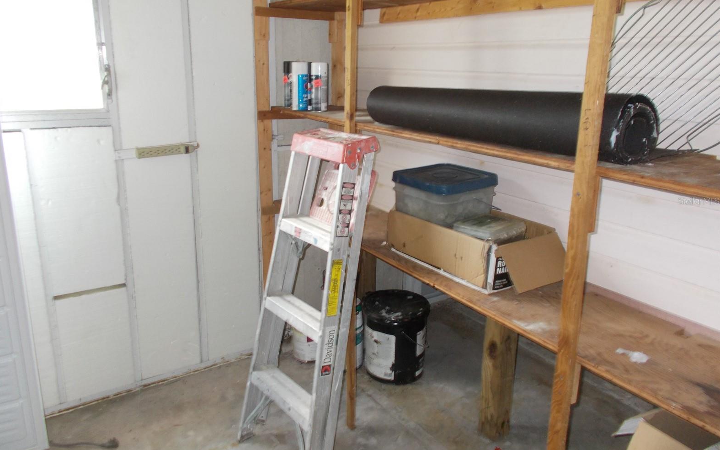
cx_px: 356
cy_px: 201
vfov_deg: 44.5
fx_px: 549
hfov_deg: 66.5
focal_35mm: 28
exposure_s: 1/25
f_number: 3.2
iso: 200
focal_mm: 4.6
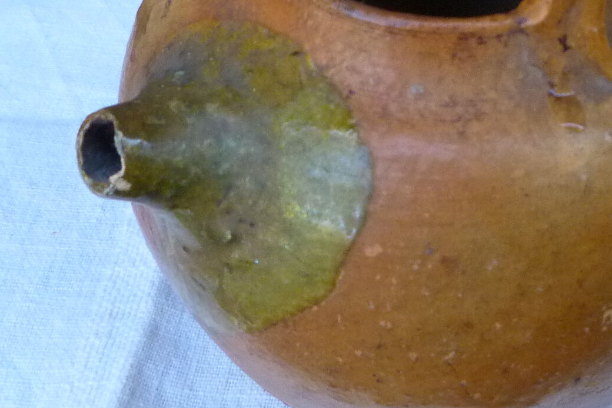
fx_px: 1088
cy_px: 27
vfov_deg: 20.7
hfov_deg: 30.8
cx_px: 476
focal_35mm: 64
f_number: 2.8
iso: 320
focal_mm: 4.5
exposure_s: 1/60
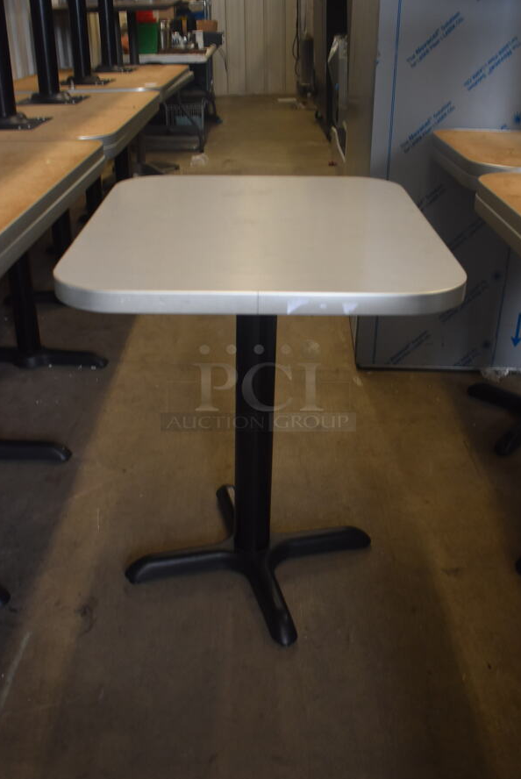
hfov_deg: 36.0
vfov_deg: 51.8
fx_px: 801
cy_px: 386
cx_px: 259
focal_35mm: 37
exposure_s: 1/125
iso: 900
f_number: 3.8
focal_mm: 24
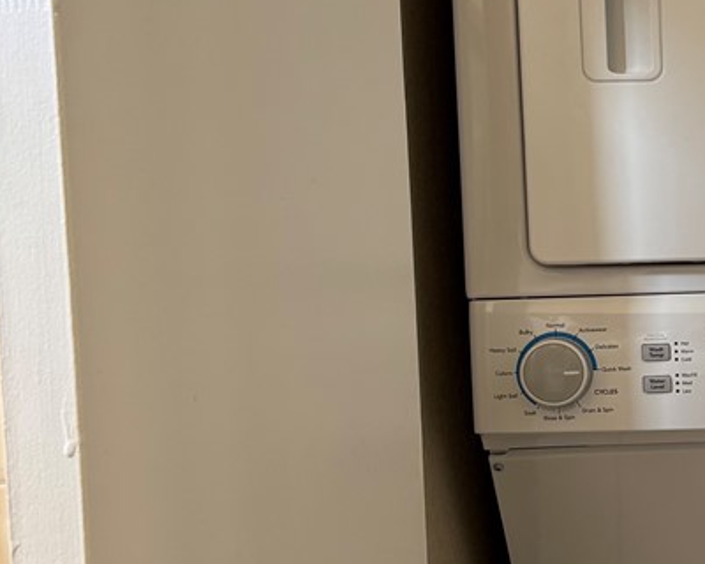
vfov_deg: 23.5
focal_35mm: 65
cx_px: 802
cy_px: 317
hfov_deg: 26.5
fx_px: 1356
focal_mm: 5.96
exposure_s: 1/60
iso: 100
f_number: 1.6
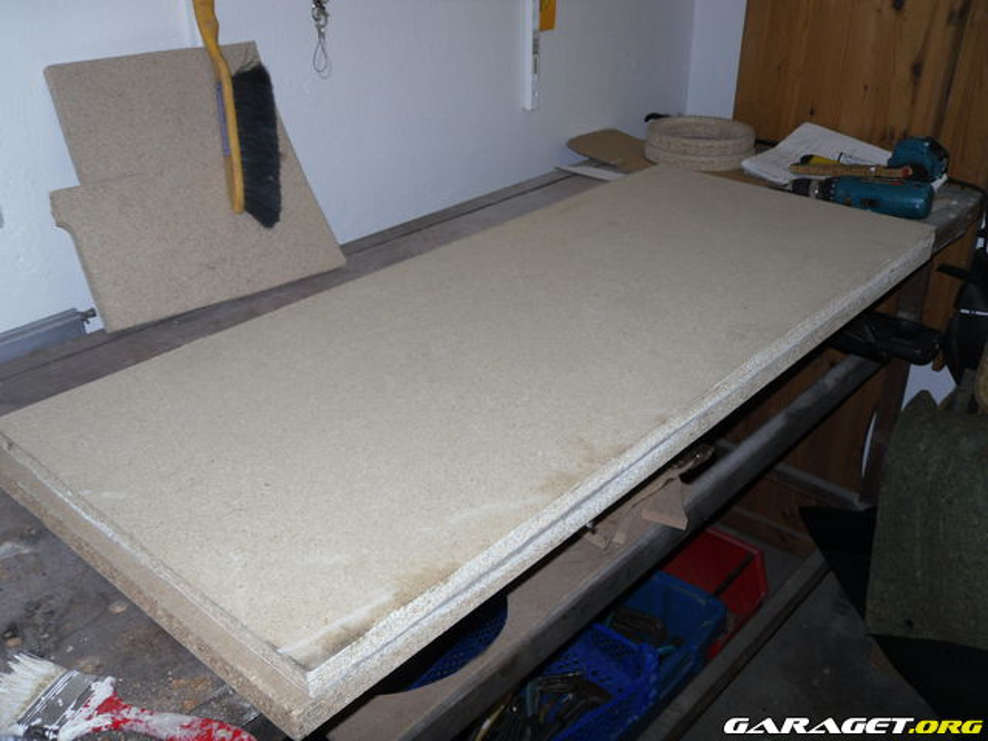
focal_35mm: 35
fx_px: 999
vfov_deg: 40.7
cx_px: 494
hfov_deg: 52.6
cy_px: 370
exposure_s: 1/45
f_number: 3.5
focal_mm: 6.3
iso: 80
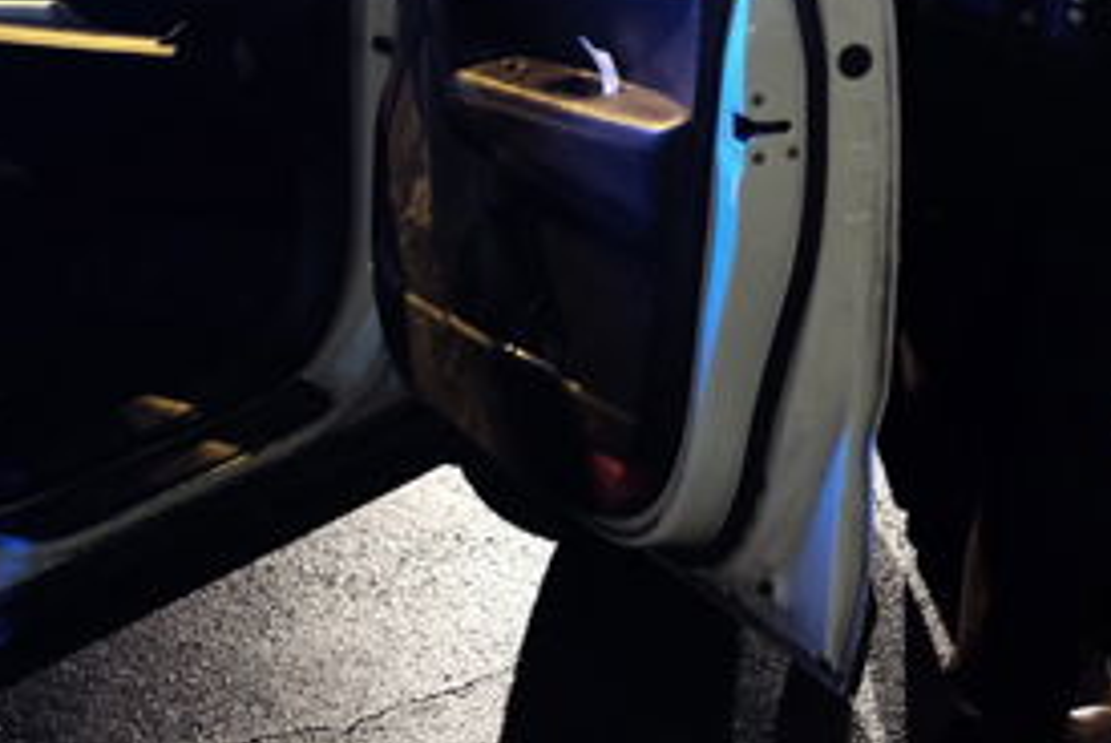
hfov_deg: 21.8
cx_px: 925
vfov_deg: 14.5
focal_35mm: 92
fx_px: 2842
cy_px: -87
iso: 2000
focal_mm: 23
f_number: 1.4
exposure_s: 1/30
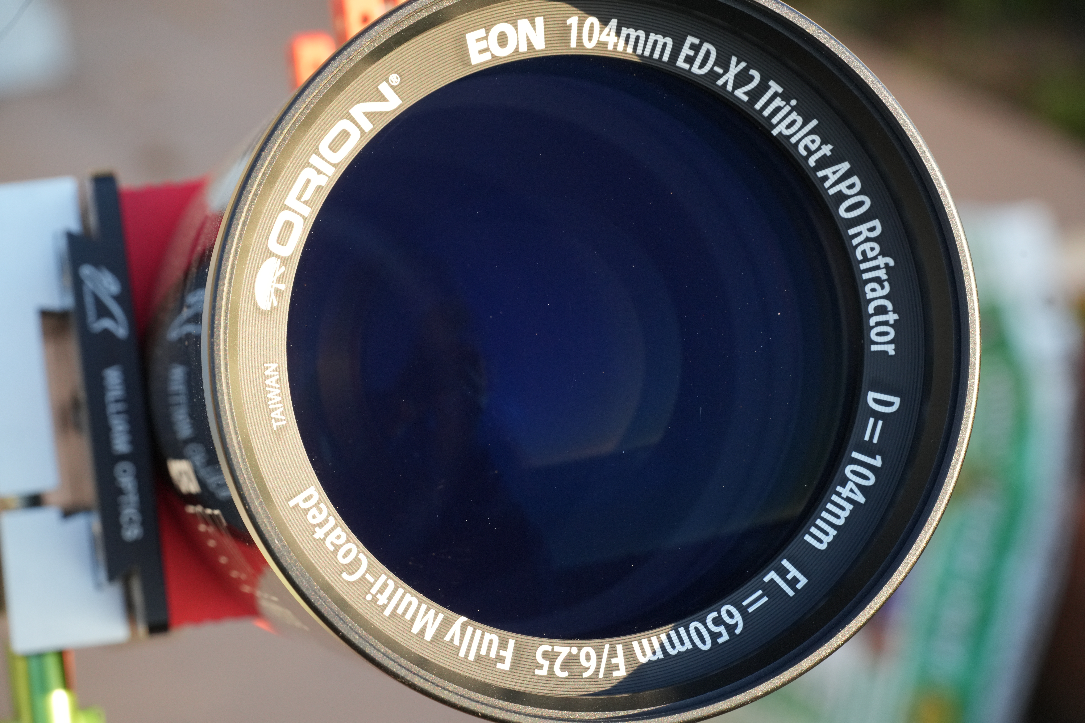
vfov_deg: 11.0
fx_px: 3761
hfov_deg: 16.4
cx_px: 542
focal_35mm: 125
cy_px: 362
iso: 1600
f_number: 13
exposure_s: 1/160
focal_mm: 124.8
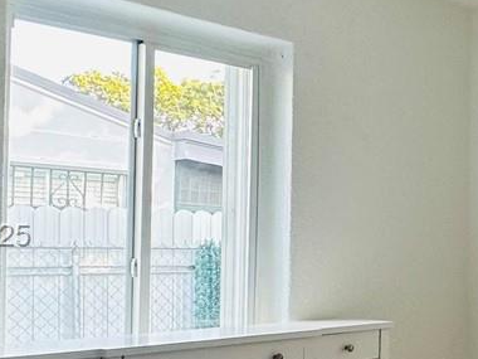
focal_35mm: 59
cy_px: 237
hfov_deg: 26.8
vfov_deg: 24.7
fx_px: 815
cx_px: 644
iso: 64
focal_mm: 2.22
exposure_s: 1/99
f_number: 2.2
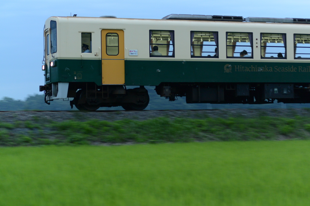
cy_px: 103
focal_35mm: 86
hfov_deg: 23.7
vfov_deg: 15.9
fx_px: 740
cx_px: 155
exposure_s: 1/80
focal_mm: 32
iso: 160
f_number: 1.6
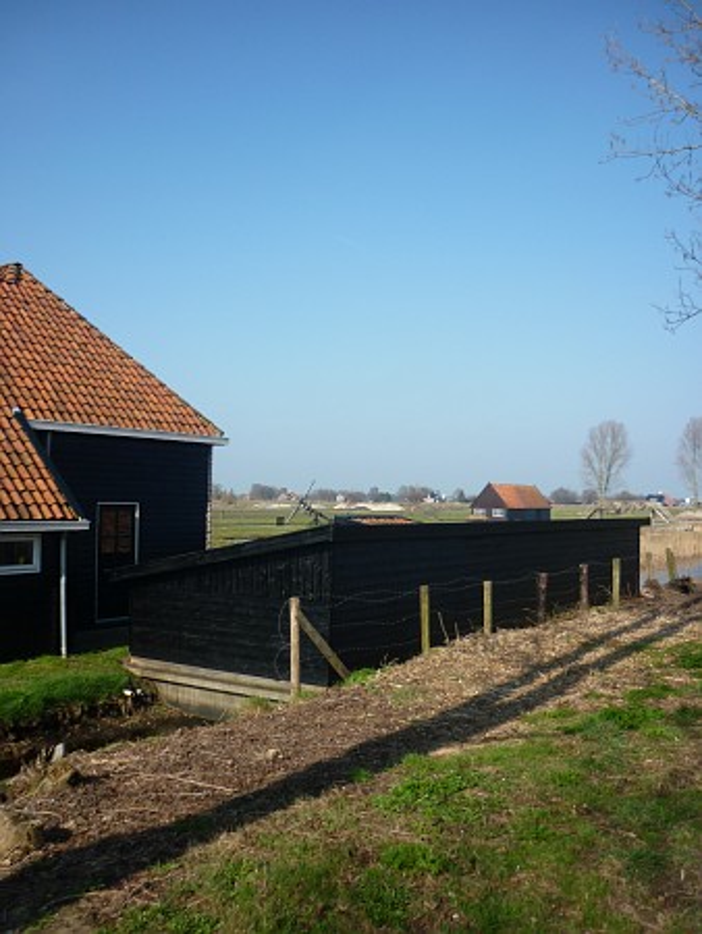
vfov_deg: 55.3
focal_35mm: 33
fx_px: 891
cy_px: 467
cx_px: 351
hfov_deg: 43.0
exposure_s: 1/160
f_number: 8
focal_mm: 5.5
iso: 80
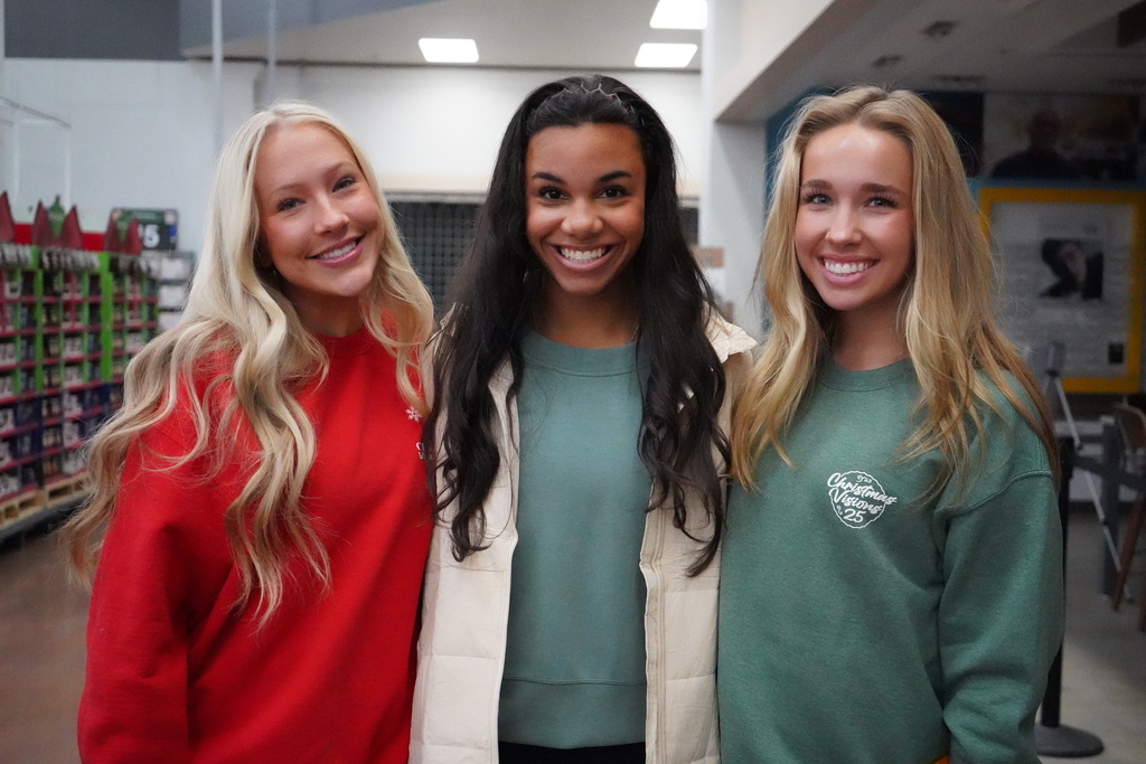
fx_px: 1401
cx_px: 573
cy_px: 382
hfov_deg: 44.5
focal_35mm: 44
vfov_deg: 30.5
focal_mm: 44
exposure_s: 1/2500
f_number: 4.5
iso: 32000
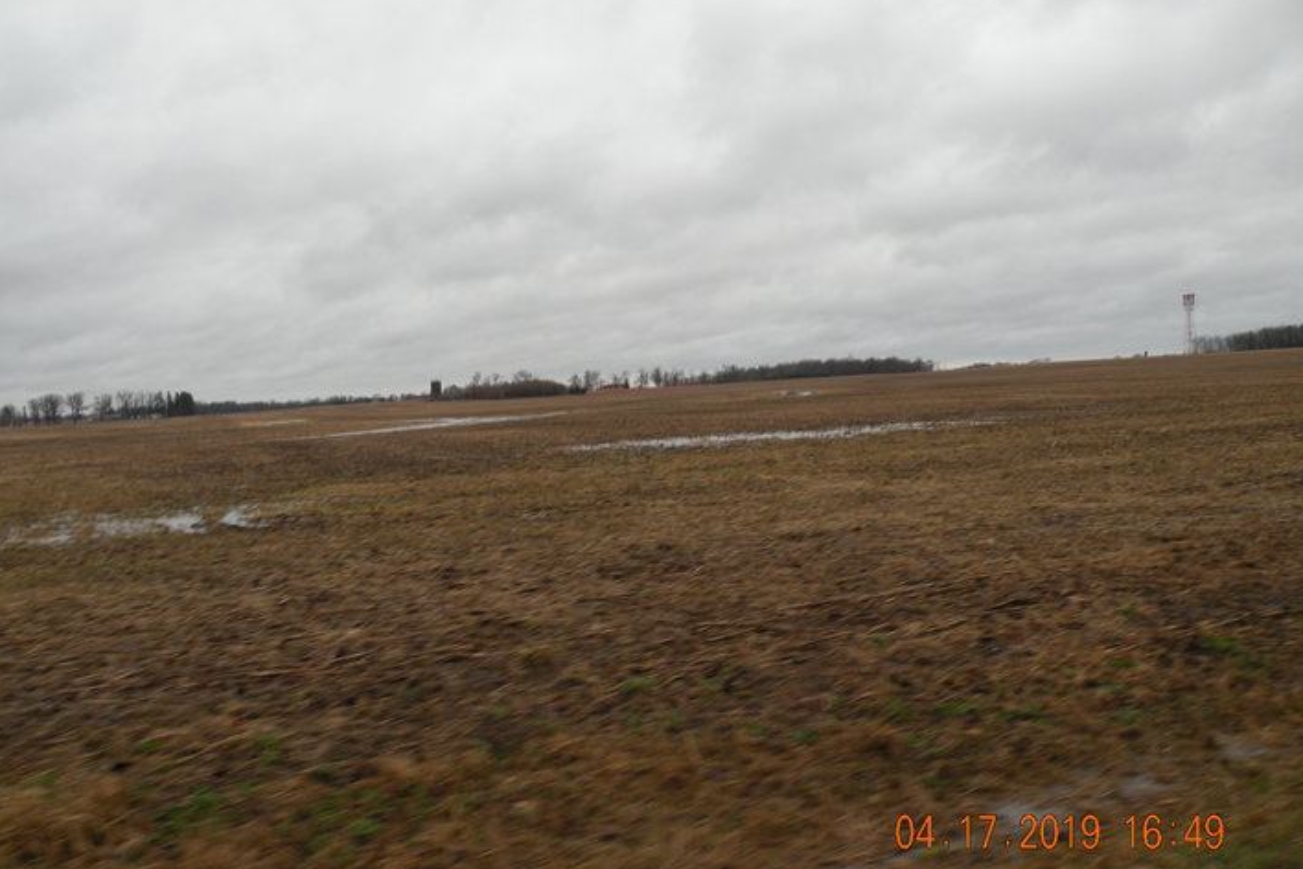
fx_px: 1086
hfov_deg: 61.9
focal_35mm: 30
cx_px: 637
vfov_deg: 43.6
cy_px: 434
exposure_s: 1/96.3
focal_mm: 5
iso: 64
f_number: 3.2
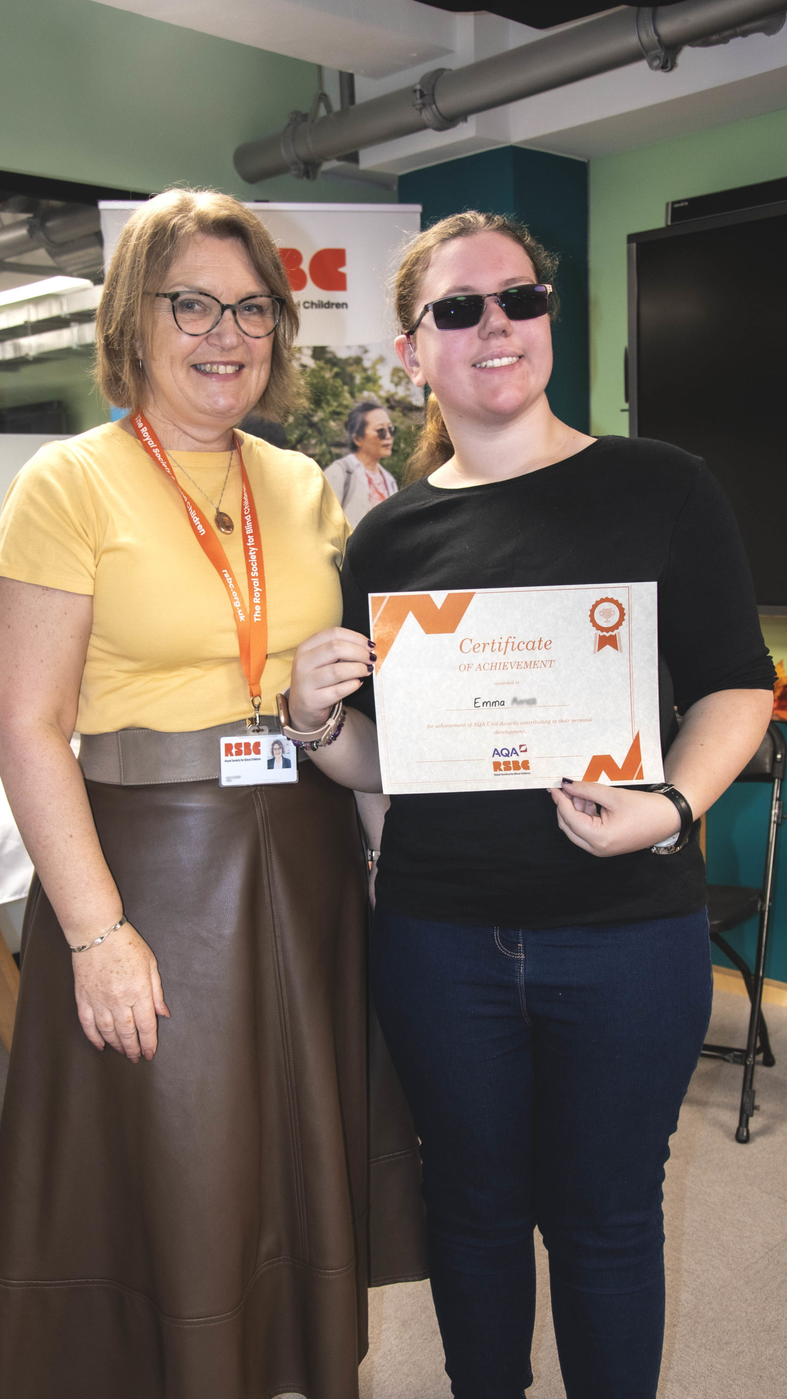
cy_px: 701
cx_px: 346
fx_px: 1410
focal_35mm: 38
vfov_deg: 52.8
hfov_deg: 31.2
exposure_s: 1/60
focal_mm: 24
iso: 500
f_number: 4.5
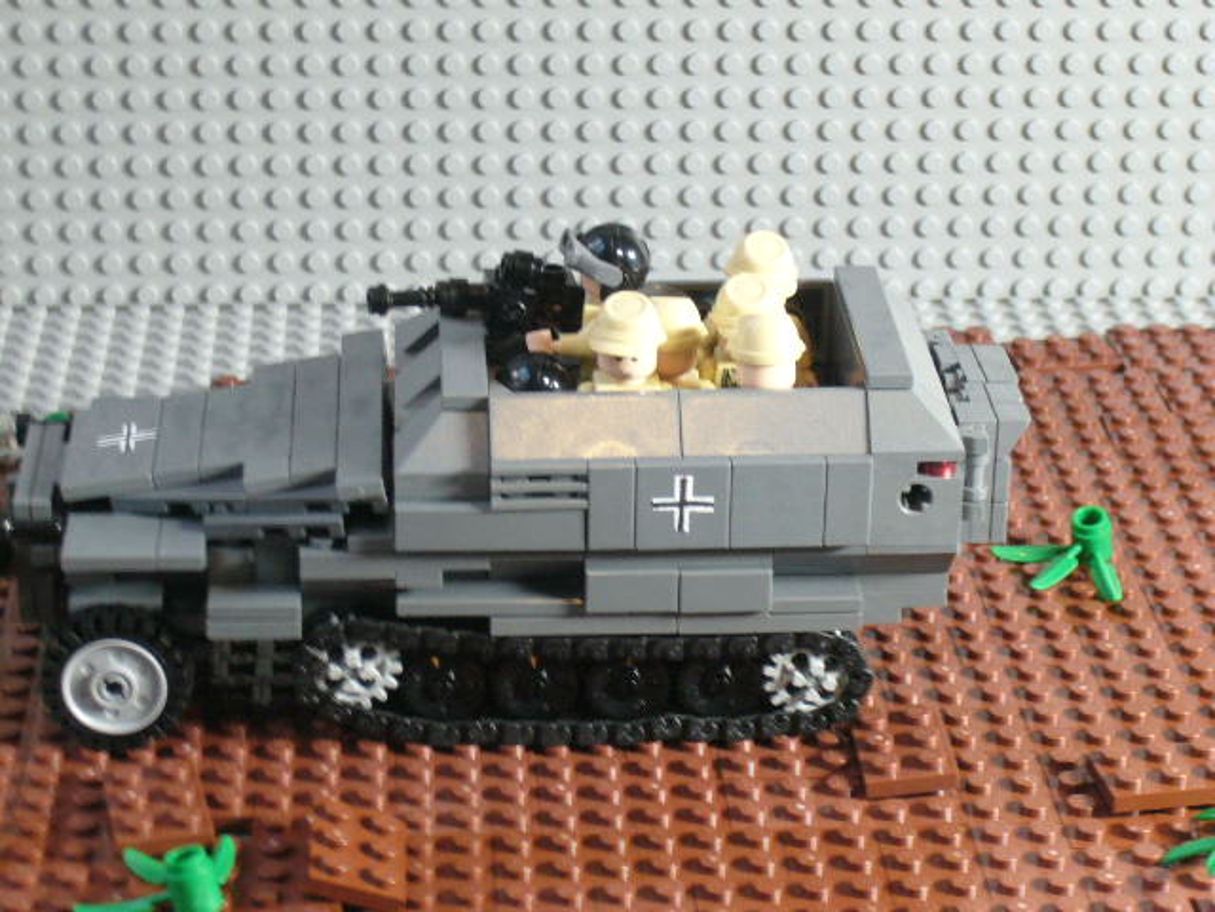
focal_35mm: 97
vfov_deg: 15.2
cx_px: 608
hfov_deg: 20.2
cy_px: 456
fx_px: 3405
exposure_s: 1/13
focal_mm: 16.1
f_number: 4.8
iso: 200
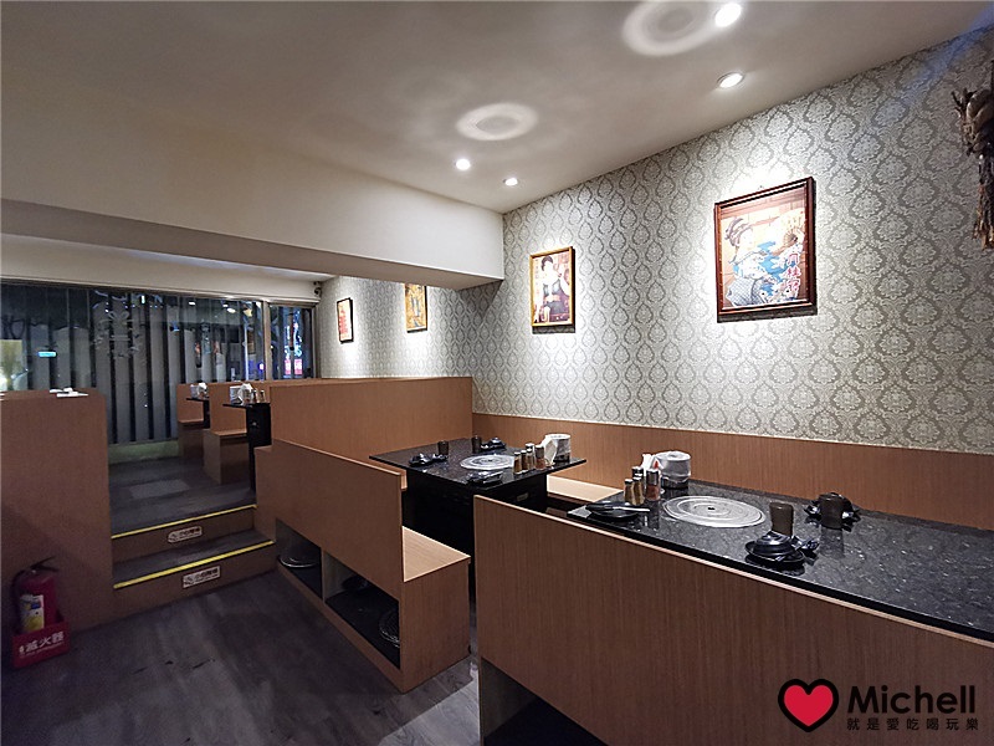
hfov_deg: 94.5
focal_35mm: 16
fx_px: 459
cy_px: 373
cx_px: 497
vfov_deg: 78.1
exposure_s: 1/20
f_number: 2.2
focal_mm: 2.35
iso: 500
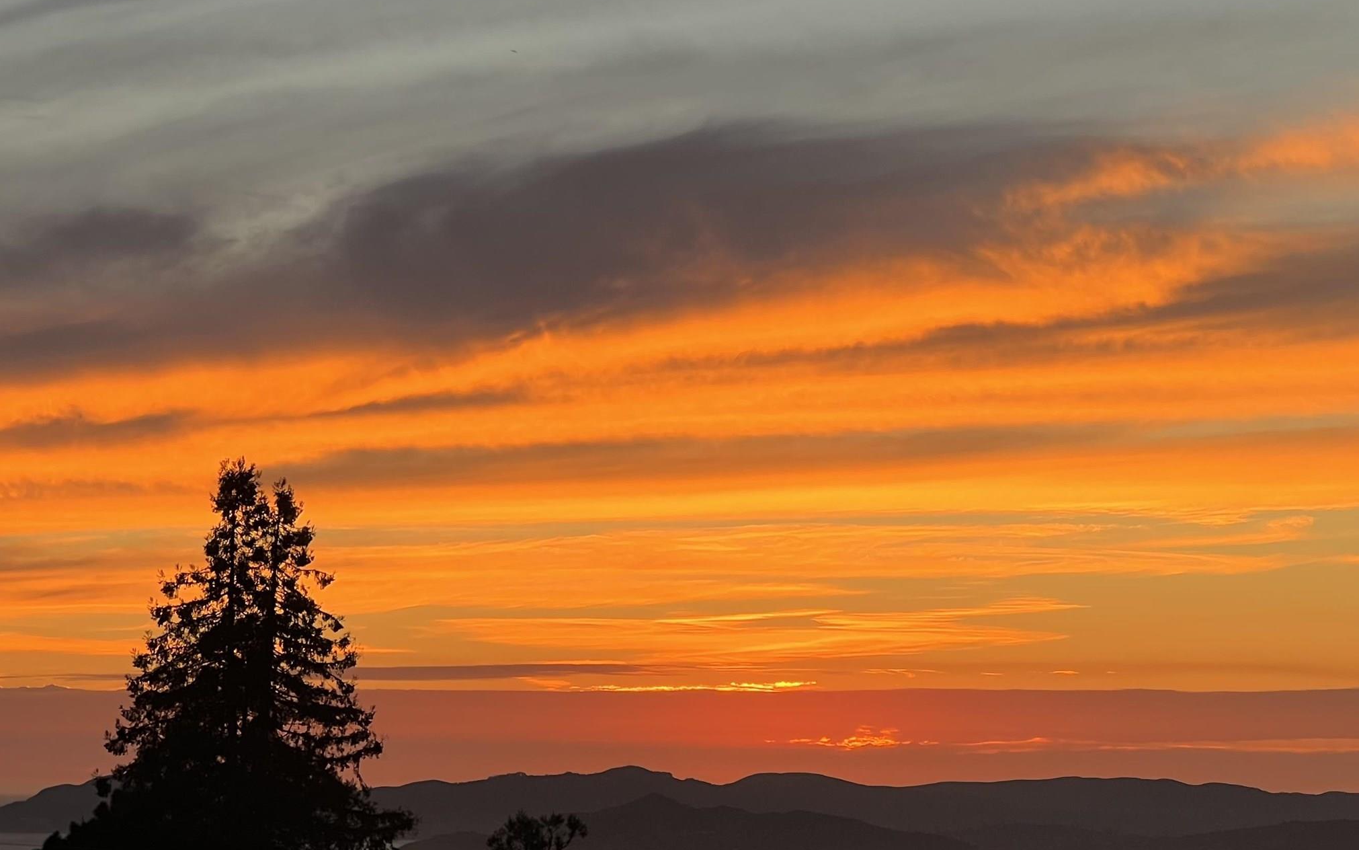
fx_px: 4593
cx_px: 440
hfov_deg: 16.8
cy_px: 668
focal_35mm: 124
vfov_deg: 10.5
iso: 32
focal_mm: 9
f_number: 2.8
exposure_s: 1/257
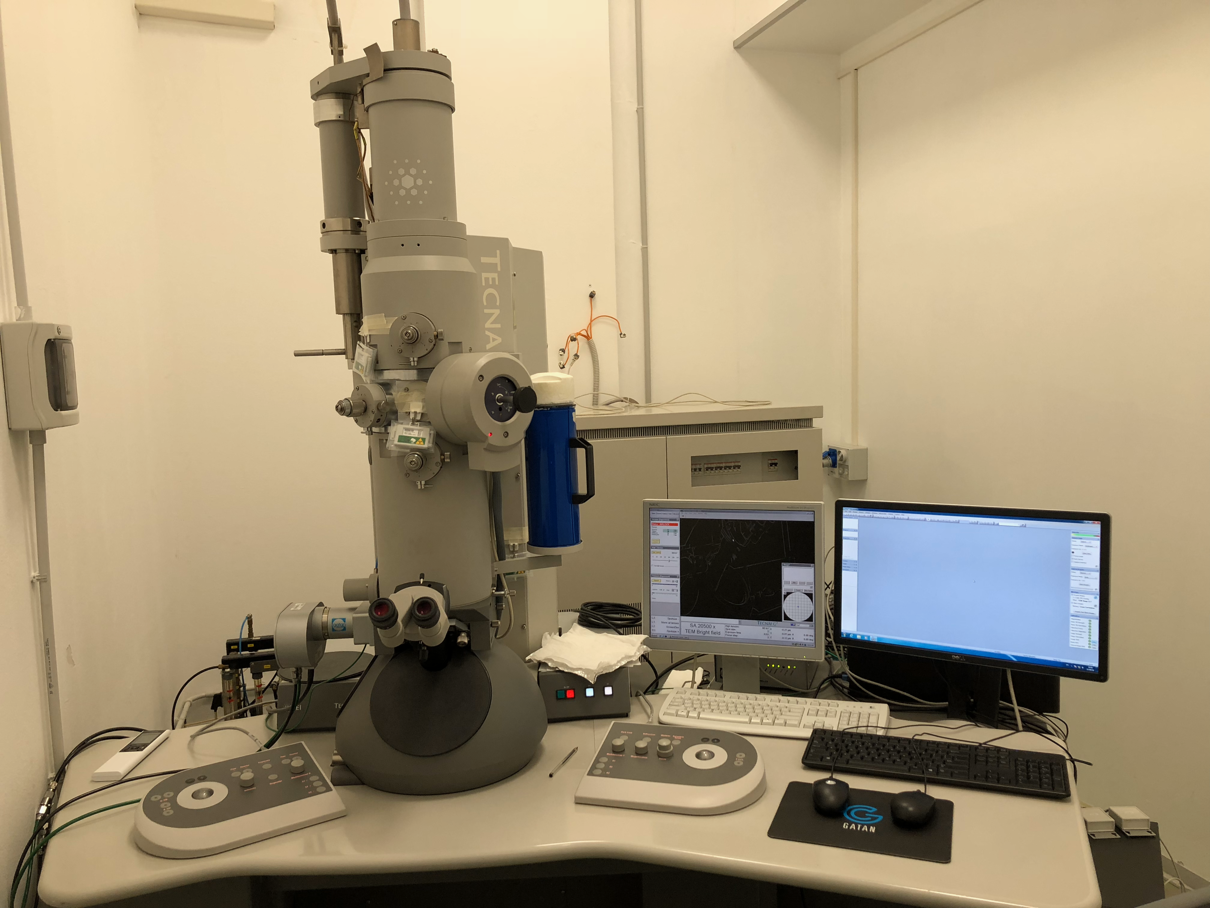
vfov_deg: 49.7
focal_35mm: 28
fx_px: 979
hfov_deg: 63.4
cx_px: 605
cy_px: 454
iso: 25
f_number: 1.8
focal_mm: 3.99
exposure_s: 1/33
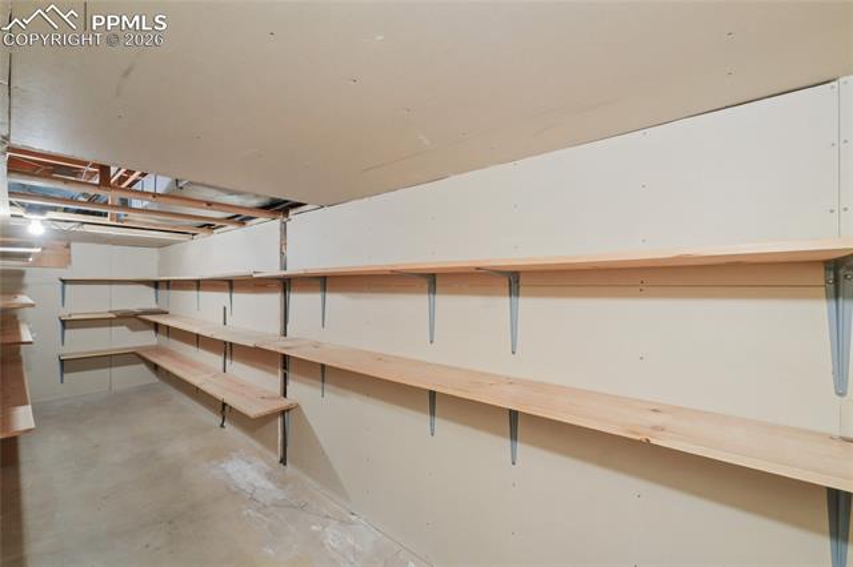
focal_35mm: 15
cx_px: 426
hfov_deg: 100.4
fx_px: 355
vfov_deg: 77.3
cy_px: 284
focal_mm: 10
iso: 800
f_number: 8
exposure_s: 1/4
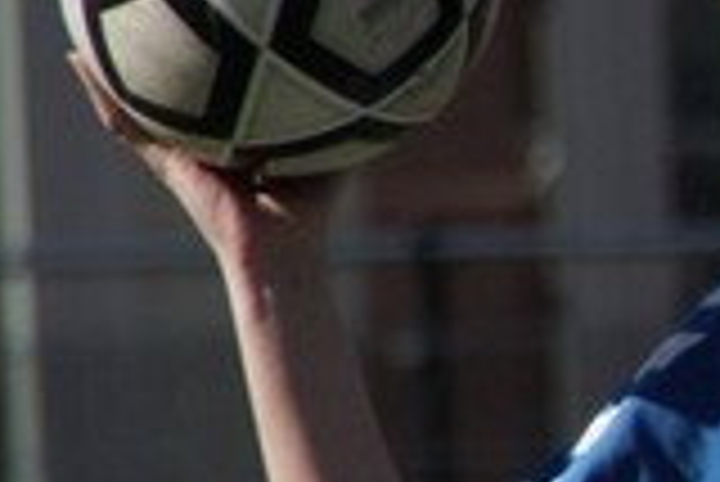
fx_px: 47942
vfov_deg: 0.6
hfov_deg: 0.9
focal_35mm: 2395
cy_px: 306
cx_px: 1431
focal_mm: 250
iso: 250
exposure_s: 1/1000
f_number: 7.1
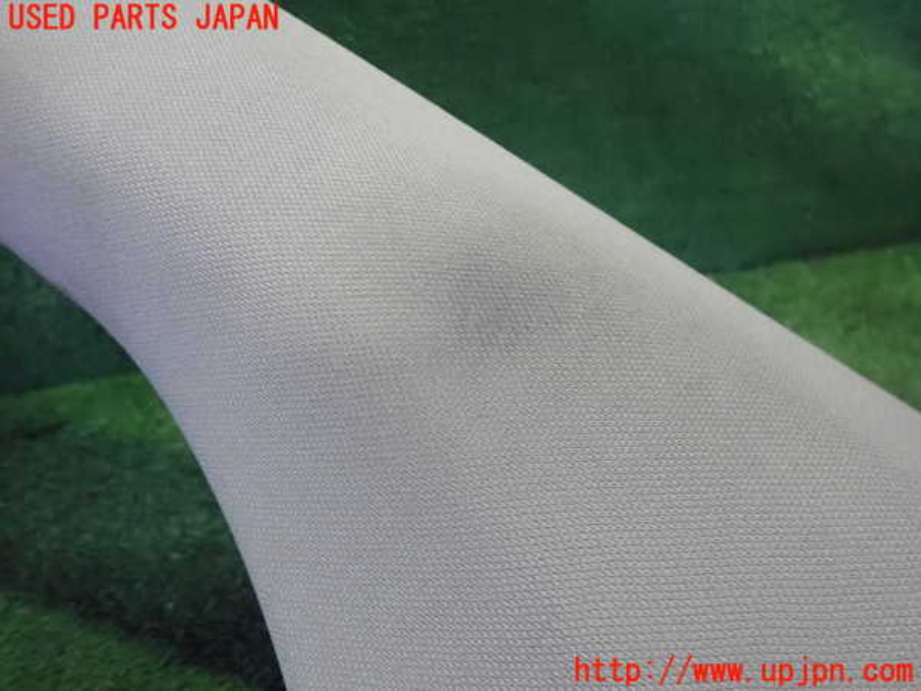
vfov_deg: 46.8
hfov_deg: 60.0
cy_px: 346
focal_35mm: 30
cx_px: 460
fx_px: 798
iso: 2000
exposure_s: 1/200
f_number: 2.3
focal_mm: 5.4
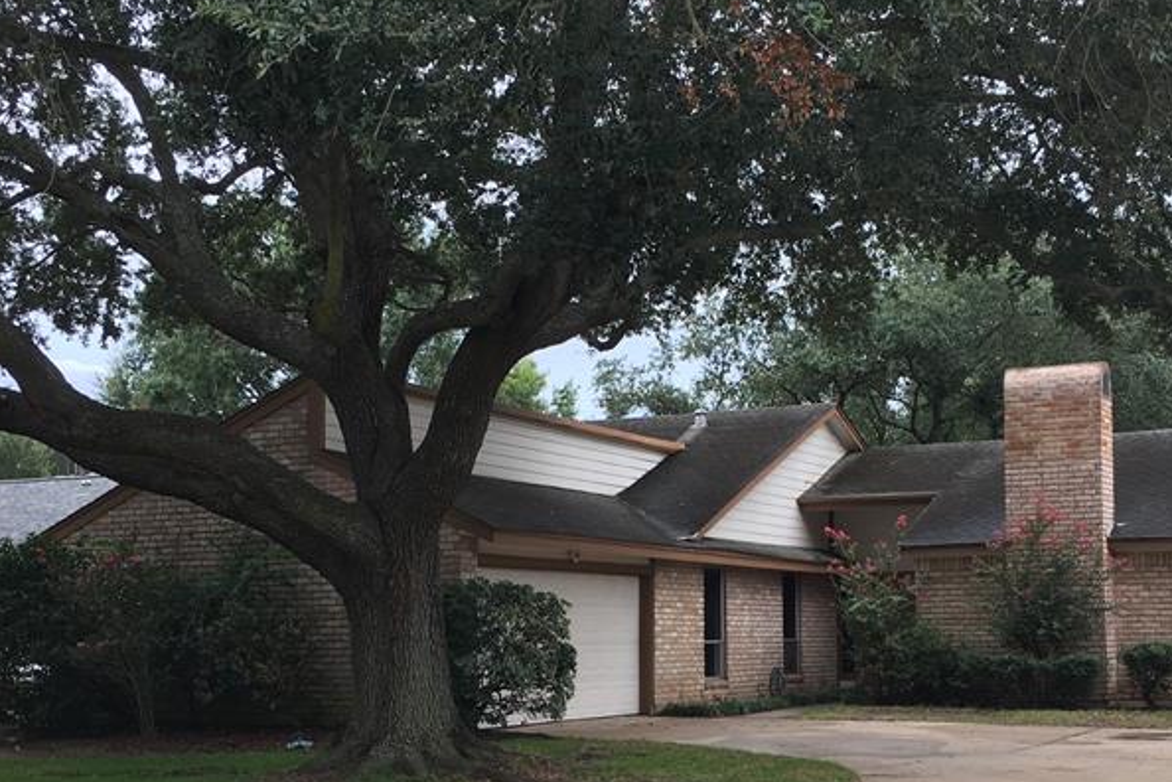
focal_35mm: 52
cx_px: 645
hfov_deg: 38.2
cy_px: 569
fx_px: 1693
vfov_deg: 25.7
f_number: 2.2
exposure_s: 1/265
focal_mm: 4.15
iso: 25
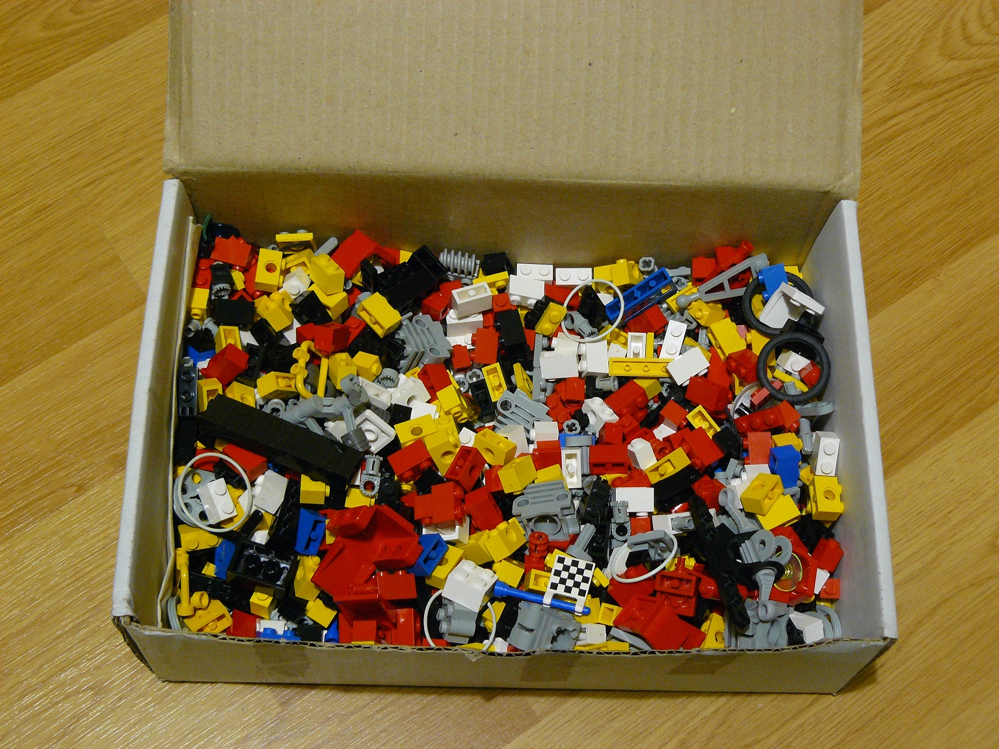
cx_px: 500
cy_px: 374
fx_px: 1703
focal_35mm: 59
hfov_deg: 32.7
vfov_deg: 24.8
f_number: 3.2
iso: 200
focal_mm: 9.8
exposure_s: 1/2.5
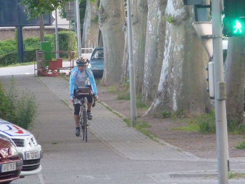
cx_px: 122
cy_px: 92
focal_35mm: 428
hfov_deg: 4.6
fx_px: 3029
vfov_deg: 3.5
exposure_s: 1/40
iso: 800
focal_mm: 49.2
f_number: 4.9
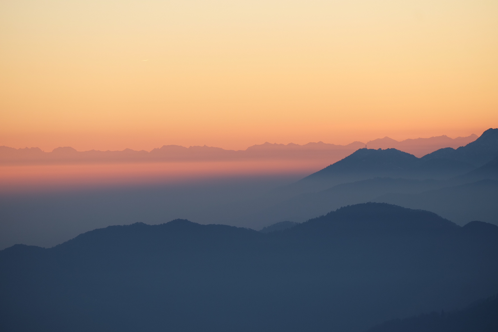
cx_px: 249
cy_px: 166
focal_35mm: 243
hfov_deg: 8.5
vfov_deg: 5.7
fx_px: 3361
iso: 200
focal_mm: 161.8
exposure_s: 1/180
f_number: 6.2
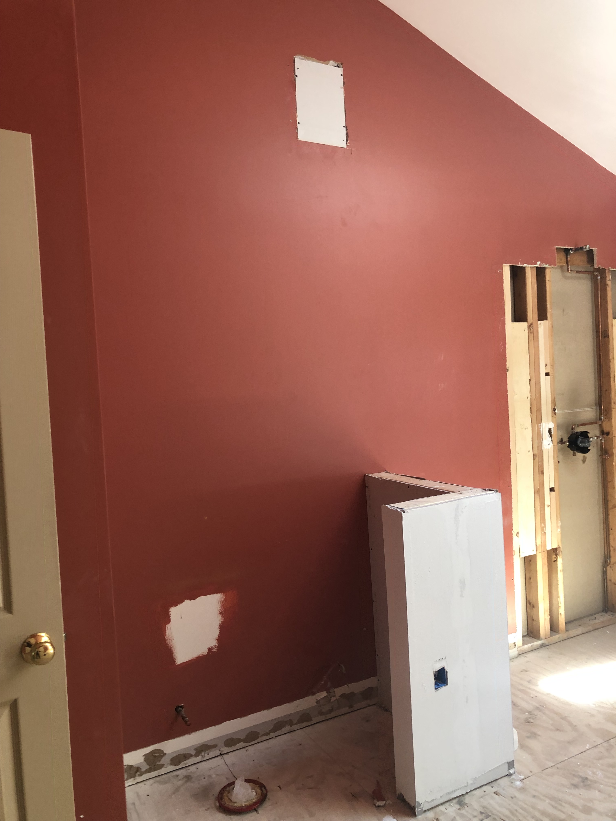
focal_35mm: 28
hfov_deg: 49.7
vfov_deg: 63.4
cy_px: 410
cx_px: 308
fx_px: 664
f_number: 1.8
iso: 40
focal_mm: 3.99
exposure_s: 1/20
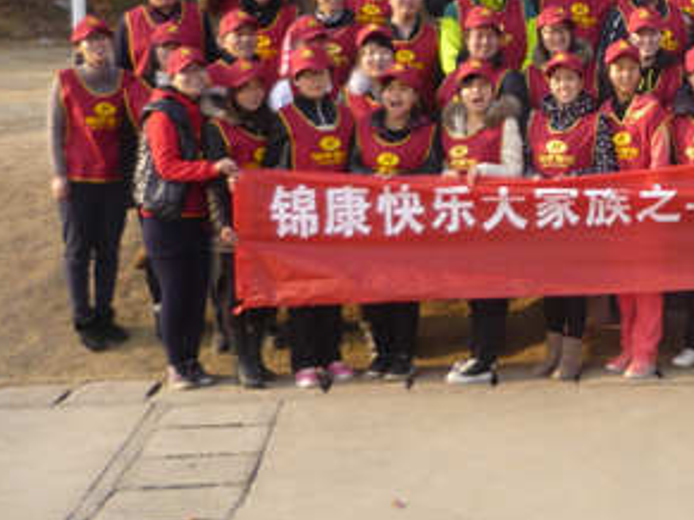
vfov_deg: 21.4
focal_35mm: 68
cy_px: 110
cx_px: 687
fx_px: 1363
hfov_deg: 27.0
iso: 100
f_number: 2.8
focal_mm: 5.5
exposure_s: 1/320
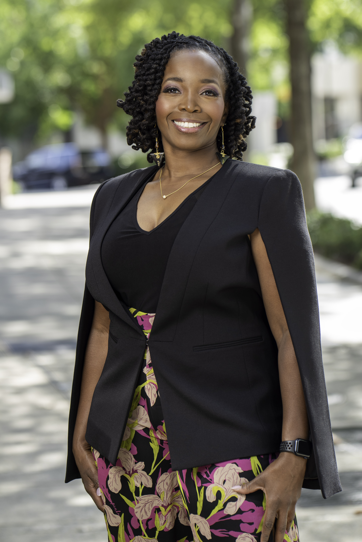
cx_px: 181
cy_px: 271
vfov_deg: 16.1
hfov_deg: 10.8
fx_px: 1923
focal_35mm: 128
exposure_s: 1/200
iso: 100
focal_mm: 85
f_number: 3.2
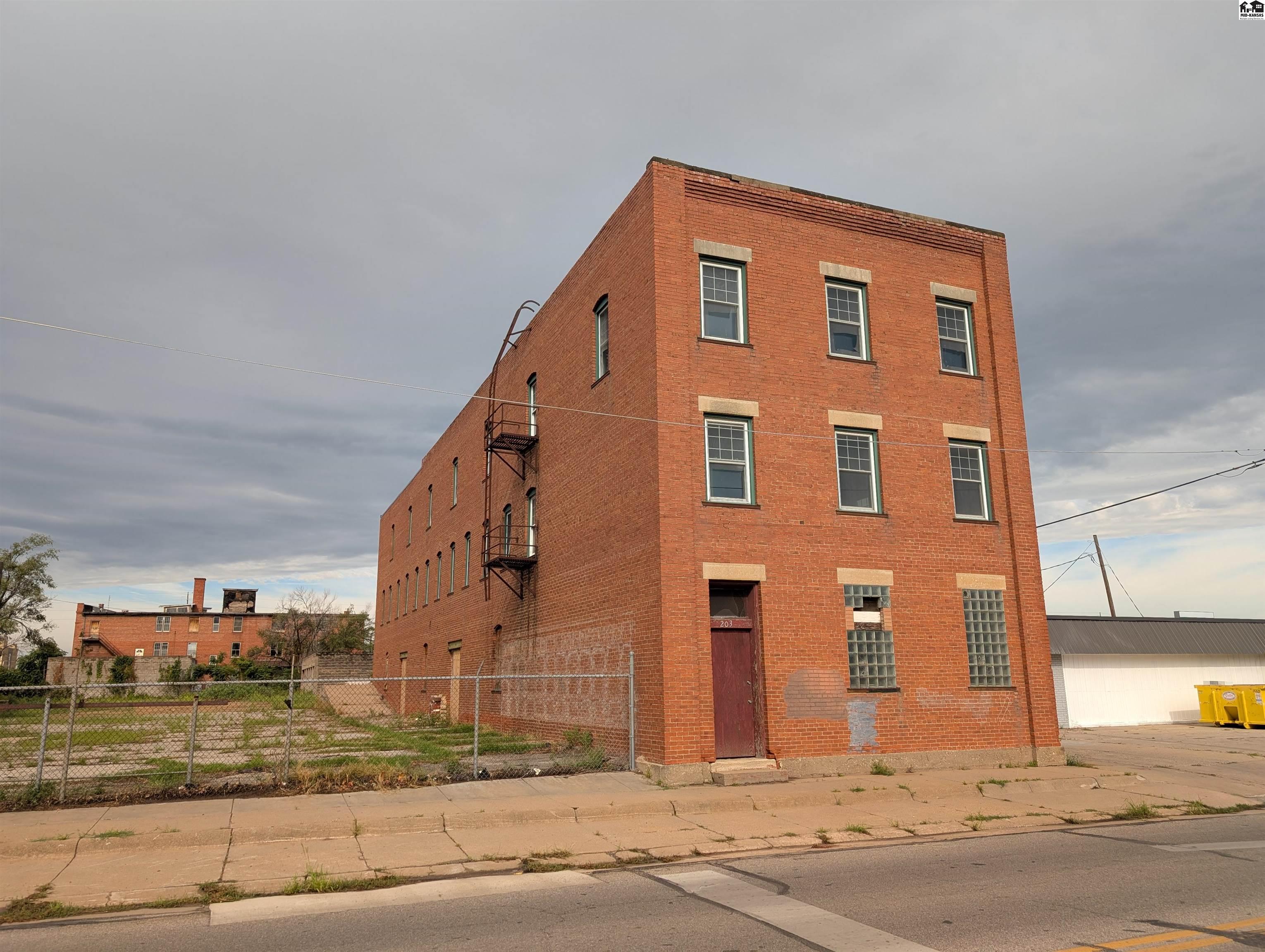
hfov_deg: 71.5
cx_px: 632
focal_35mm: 24
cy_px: 476
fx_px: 878
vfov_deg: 56.9
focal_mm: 6.9
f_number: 1.68
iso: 22
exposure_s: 1/968
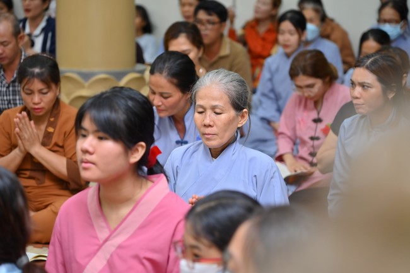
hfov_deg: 17.1
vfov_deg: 11.4
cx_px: 205
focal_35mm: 120
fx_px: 1366
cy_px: 136
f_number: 4
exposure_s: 1/60
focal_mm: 120
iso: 1000
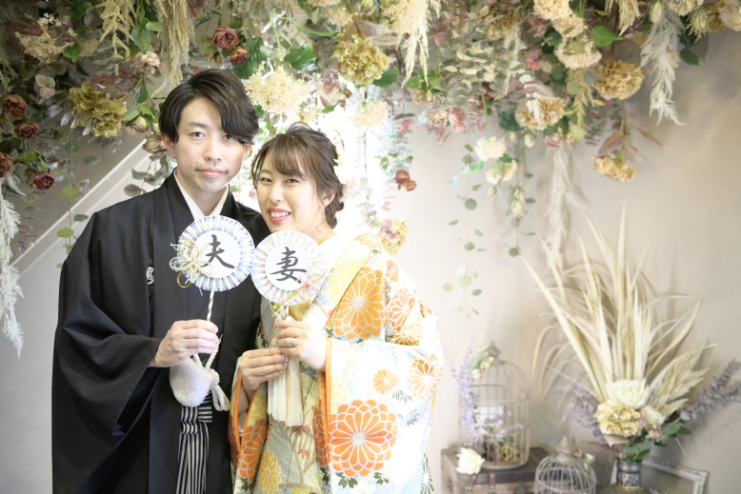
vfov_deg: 36.0
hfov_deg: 51.9
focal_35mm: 37
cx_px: 362
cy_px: 251
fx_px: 762
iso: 1250
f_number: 2.8
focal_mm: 36
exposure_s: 1/100
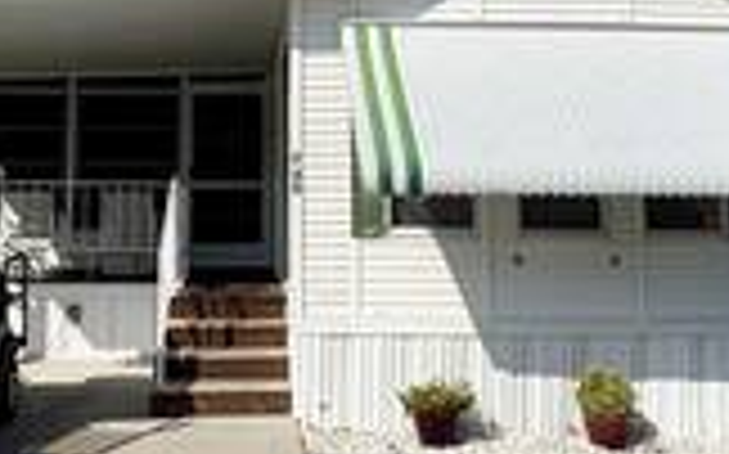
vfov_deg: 26.9
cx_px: 266
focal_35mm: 47
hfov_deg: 42.3
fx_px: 933
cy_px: 94
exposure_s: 1/5263
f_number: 2.2
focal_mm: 2.22
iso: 50
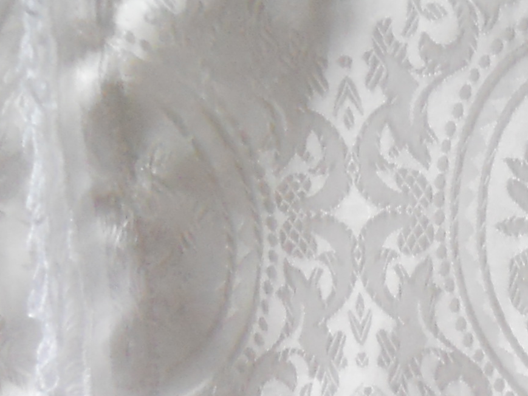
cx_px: 964
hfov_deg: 11.8
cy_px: 705
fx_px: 2349
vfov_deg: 9.2
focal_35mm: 154
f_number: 3.1
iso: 400
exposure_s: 1/60
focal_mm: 6.72
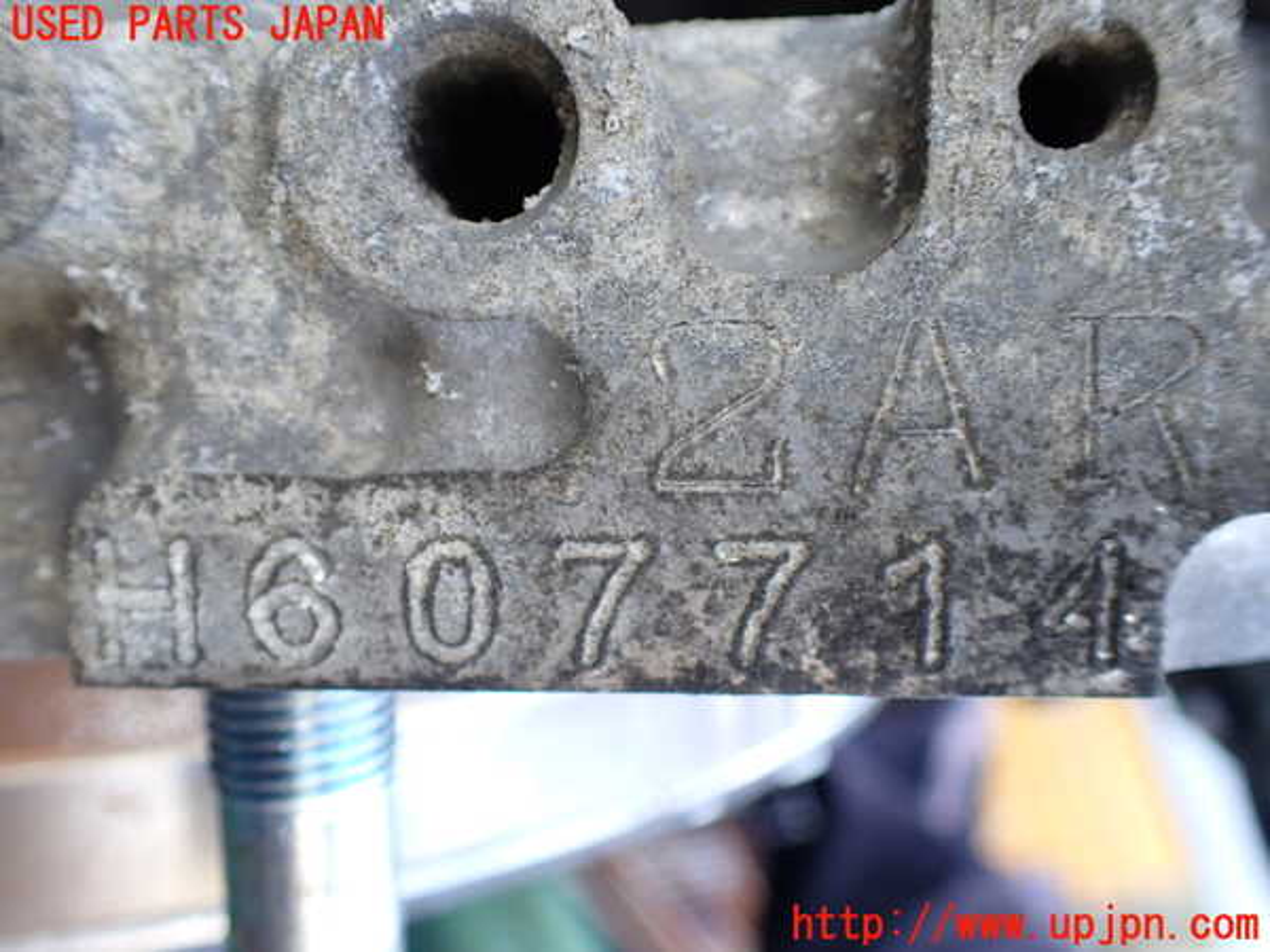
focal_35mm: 30
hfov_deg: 60.0
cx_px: 635
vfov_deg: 46.8
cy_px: 476
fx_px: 1101
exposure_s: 1/125
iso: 200
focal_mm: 5.4
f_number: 2.3
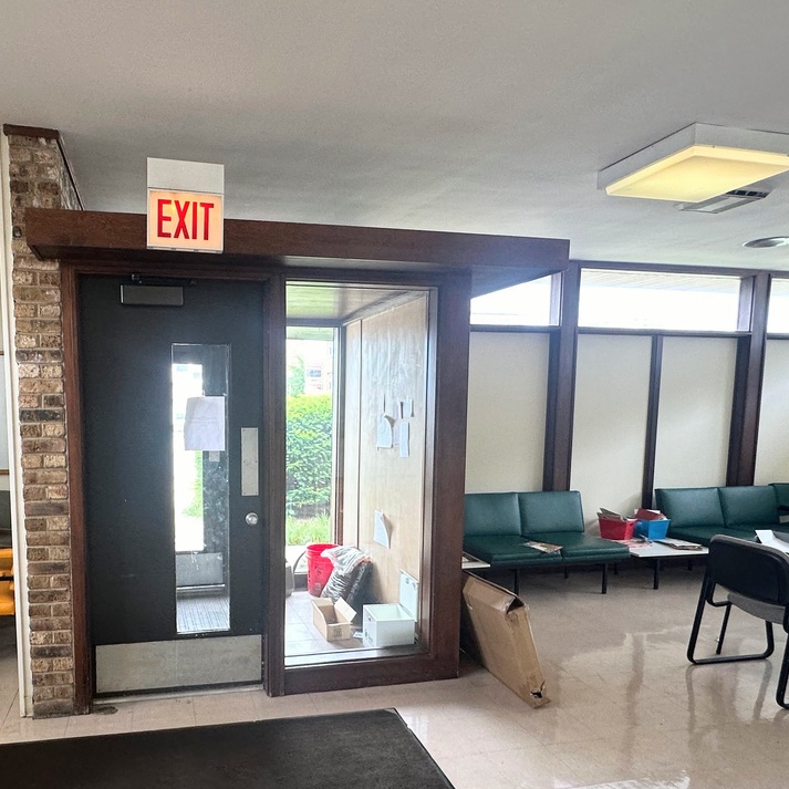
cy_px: 471
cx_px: 283
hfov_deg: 61.8
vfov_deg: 62.4
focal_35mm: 25
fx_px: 645
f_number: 2.2
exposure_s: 1/120
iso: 125
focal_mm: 2.22
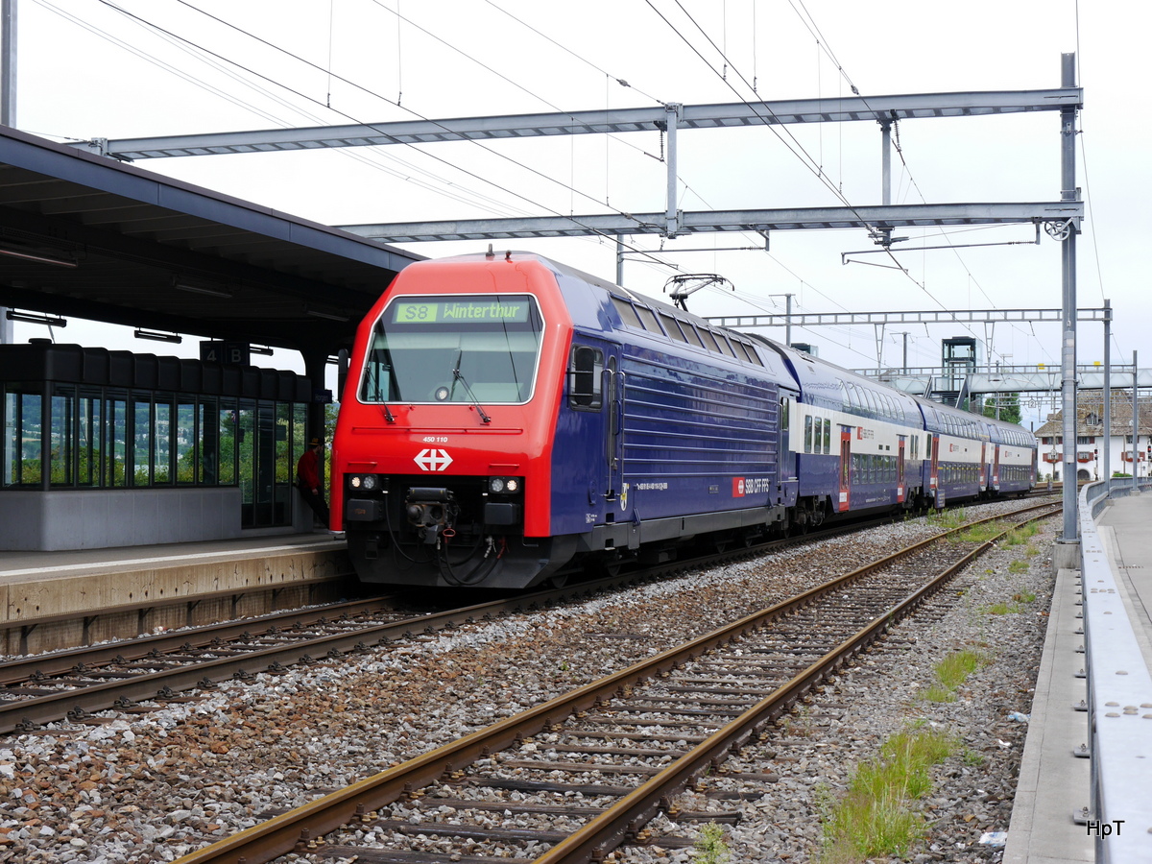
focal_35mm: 52
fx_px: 1731
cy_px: 432
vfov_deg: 28.0
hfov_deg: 36.8
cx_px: 576
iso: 160
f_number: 7.1
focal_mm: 26
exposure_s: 1/250
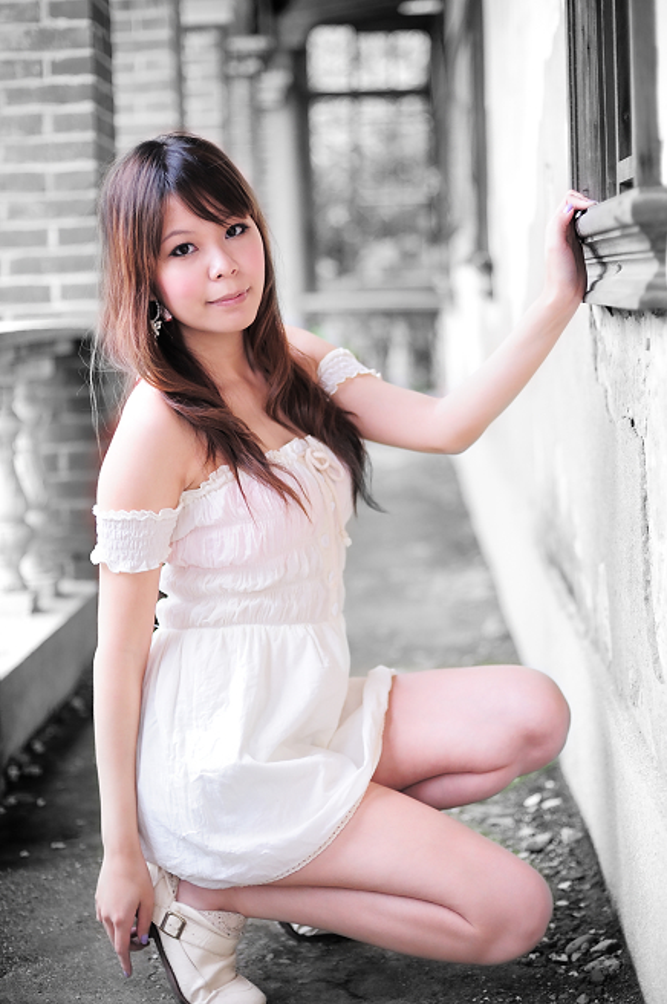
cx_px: 352
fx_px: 1699
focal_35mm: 61
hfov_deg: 22.2
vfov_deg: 32.9
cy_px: 474
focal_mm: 50
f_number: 2
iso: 400
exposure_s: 1/1250
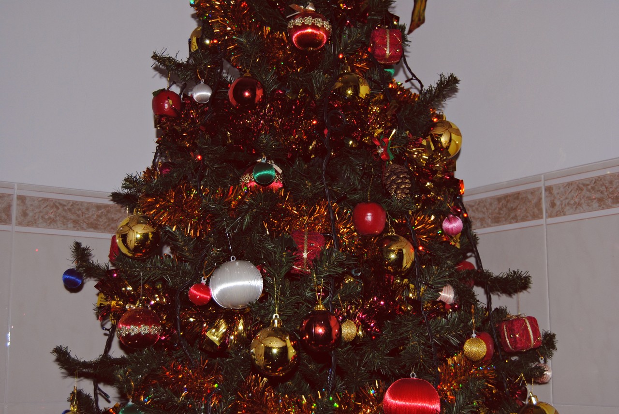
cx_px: 310
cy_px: 207
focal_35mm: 51
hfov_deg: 38.8
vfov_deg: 26.6
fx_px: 878
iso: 200
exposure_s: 1/60
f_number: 4.5
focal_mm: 34
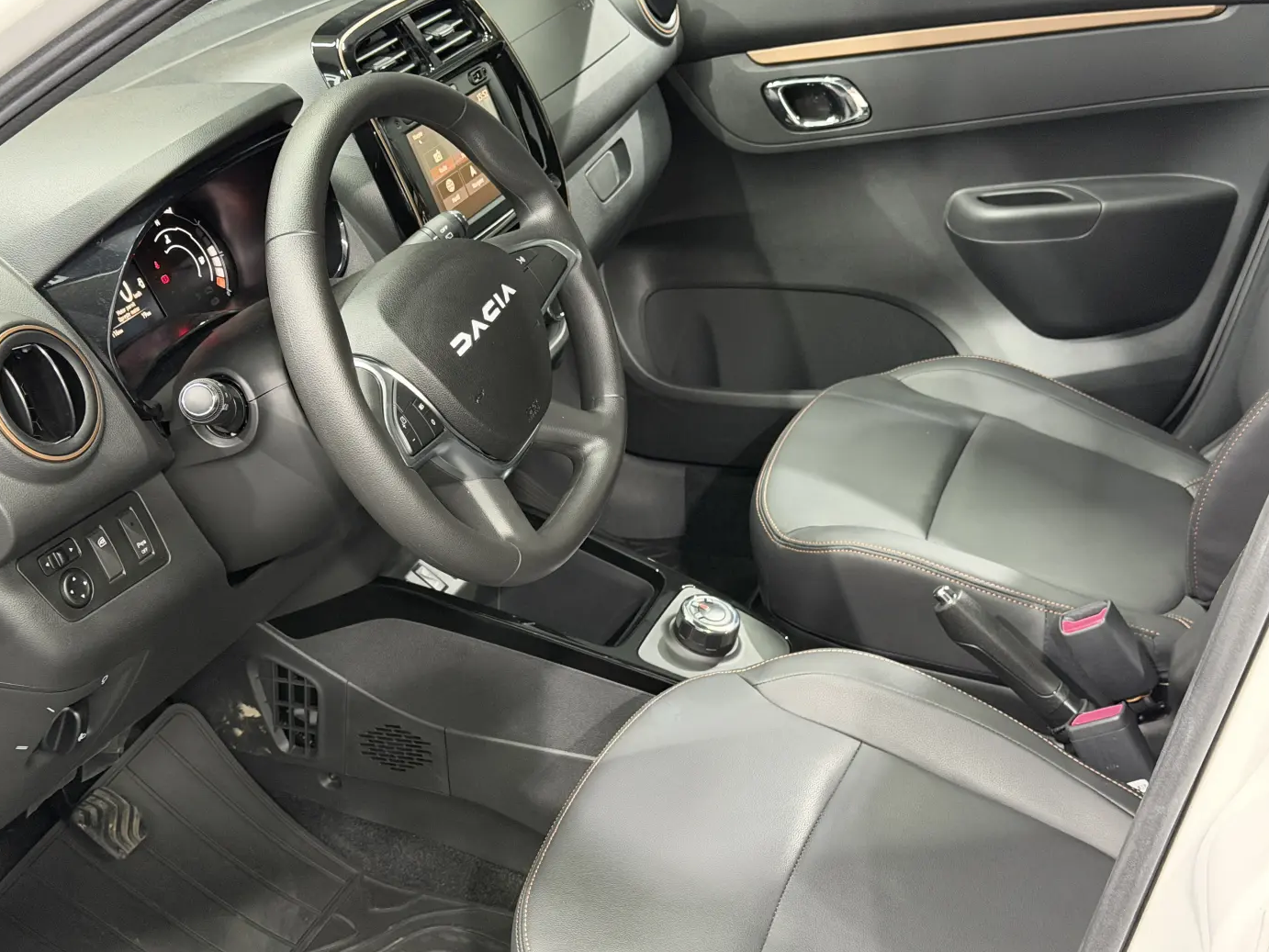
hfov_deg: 38.2
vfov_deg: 29.1
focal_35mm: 50
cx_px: 620
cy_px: 471
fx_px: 1833
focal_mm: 6.76
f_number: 1.78
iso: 500
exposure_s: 1/25
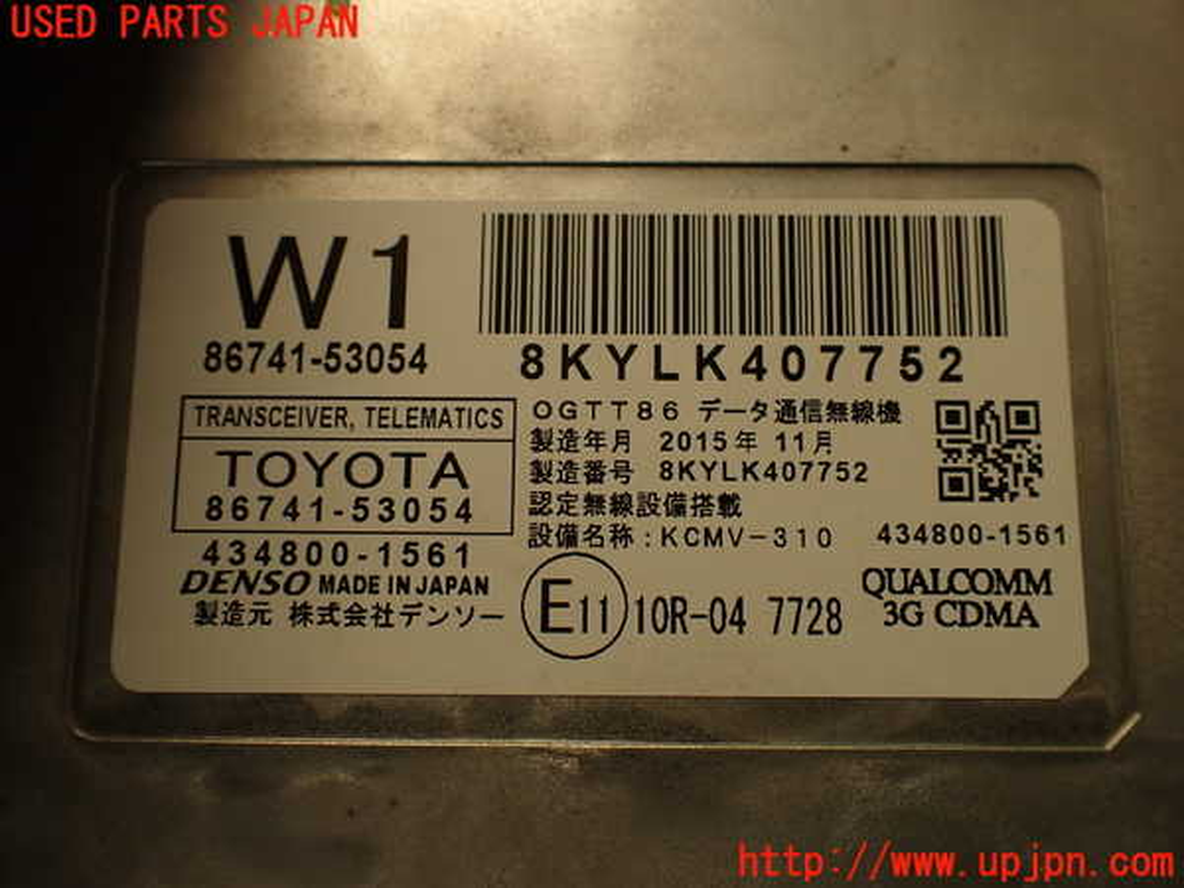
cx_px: 592
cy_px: 444
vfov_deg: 44.2
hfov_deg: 56.8
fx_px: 1095
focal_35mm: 32
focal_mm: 5.79
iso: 125
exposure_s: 1/60
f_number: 2.4
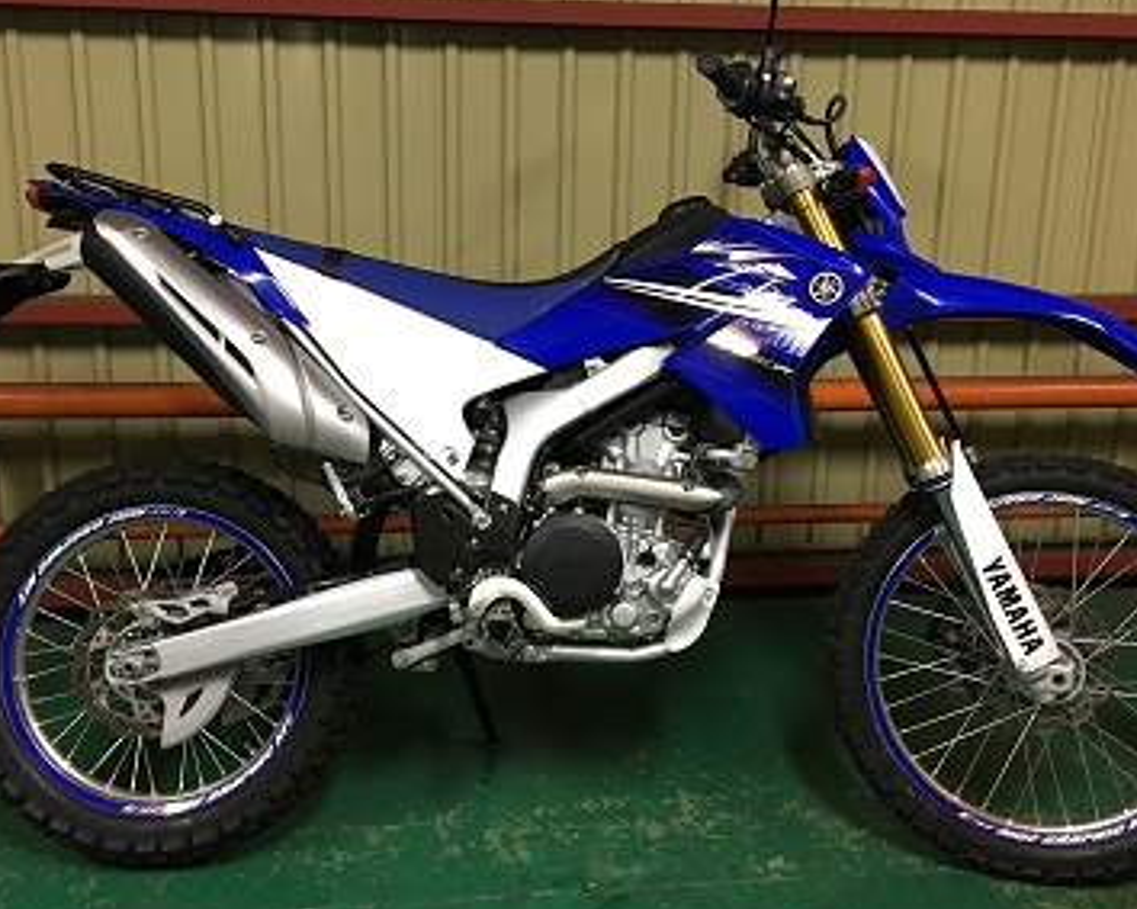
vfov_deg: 41.1
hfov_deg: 50.3
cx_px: 581
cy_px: 416
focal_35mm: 36
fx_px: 1211
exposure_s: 1/24
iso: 200
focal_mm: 4.15
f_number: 2.2
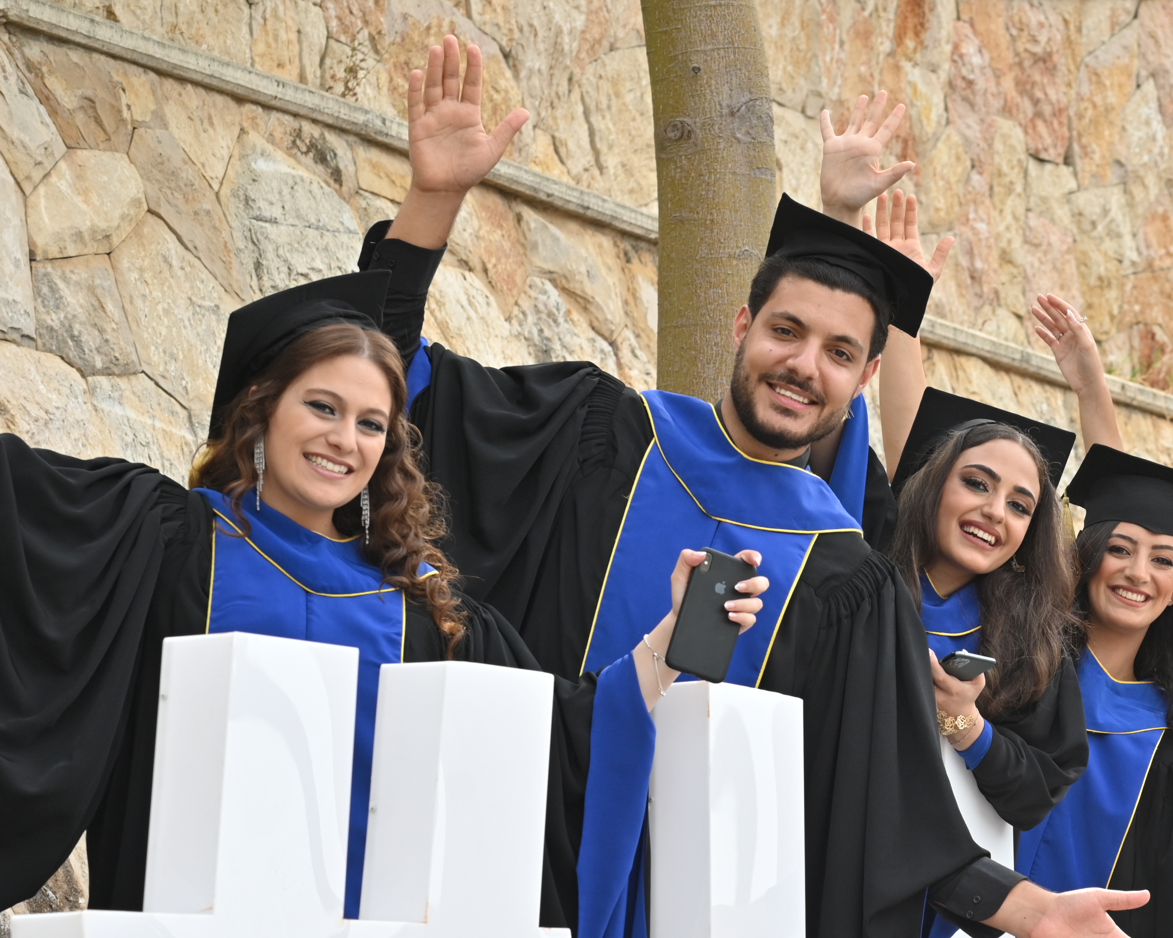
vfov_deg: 10.8
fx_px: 4929
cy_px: 758
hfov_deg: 13.4
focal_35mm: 142
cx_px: 1086
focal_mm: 70
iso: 320
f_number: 6.3
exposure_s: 1/400
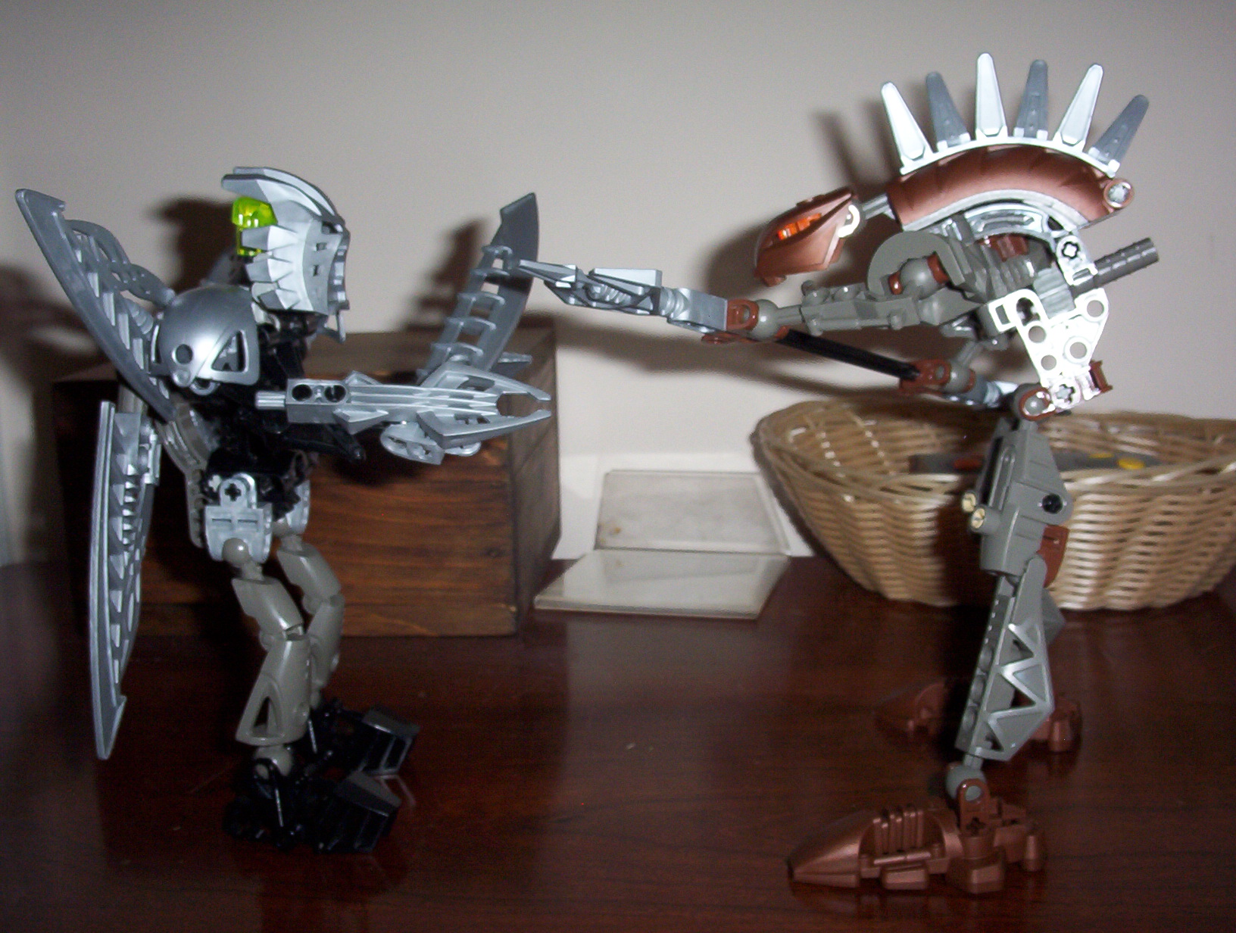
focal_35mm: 39
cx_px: 618
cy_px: 466
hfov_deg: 47.8
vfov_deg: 37.0
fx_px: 1396
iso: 140
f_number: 4.5
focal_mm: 6
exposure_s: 1/30
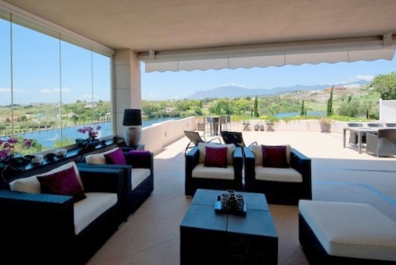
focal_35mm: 14
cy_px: 132
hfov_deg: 104.2
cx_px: 198
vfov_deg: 81.3
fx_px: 154
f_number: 3.5
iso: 200
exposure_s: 1/5000
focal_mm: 14
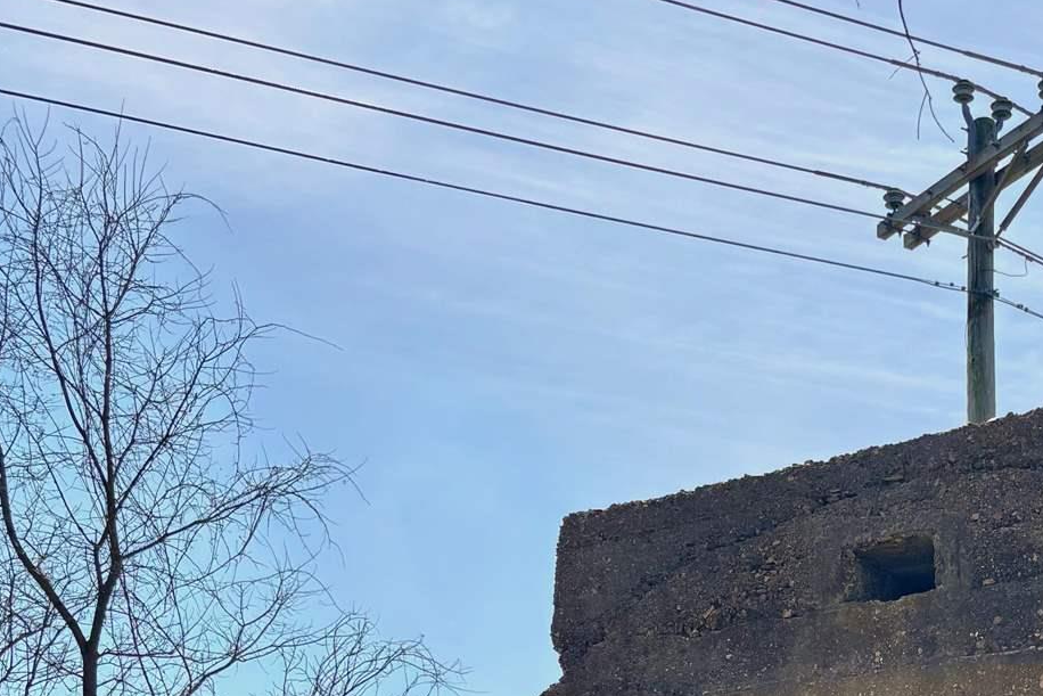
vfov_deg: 17.9
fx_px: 1970
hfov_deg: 28.9
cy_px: 1047
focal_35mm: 68
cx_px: 867
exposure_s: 1/3534
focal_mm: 5.96
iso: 50
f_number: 1.6
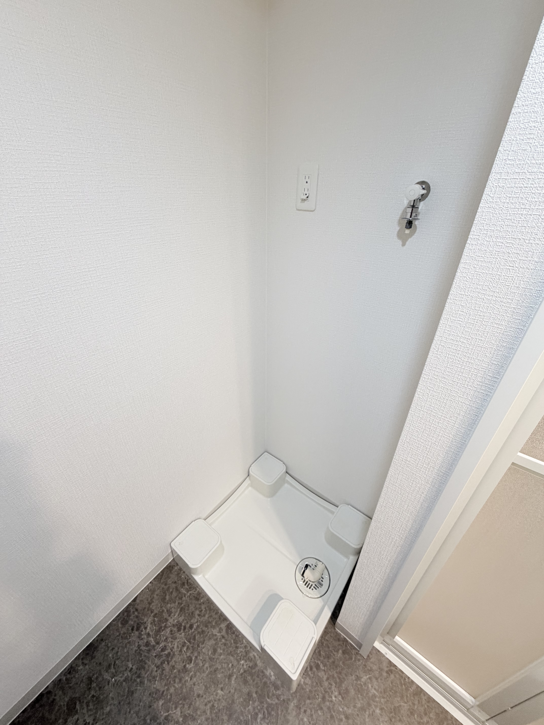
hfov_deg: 85.7
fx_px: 293
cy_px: 362
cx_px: 272
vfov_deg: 102.1
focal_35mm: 14
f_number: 2.2
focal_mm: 2.22
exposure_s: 1/60
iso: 250
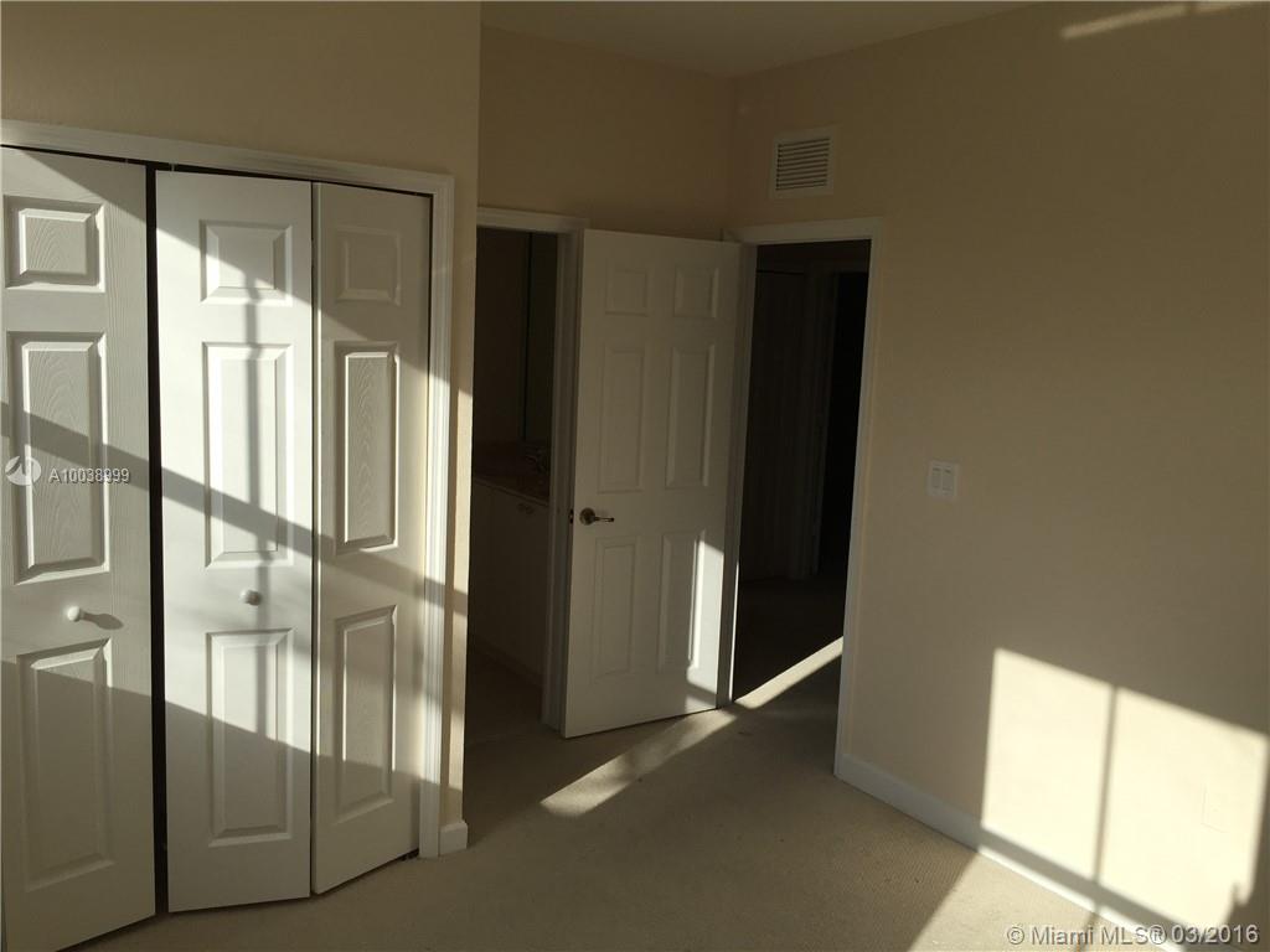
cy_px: 476
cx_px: 635
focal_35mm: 29
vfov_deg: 48.2
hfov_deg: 61.7
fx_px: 1064
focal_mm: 4.15
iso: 32
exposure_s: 1/1647
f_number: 2.2
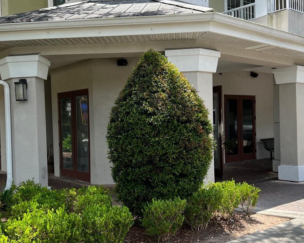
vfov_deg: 36.5
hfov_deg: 44.8
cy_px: 127
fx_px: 369
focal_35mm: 41
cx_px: 148
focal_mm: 5.7
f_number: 1.5
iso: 50
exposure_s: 1/1196
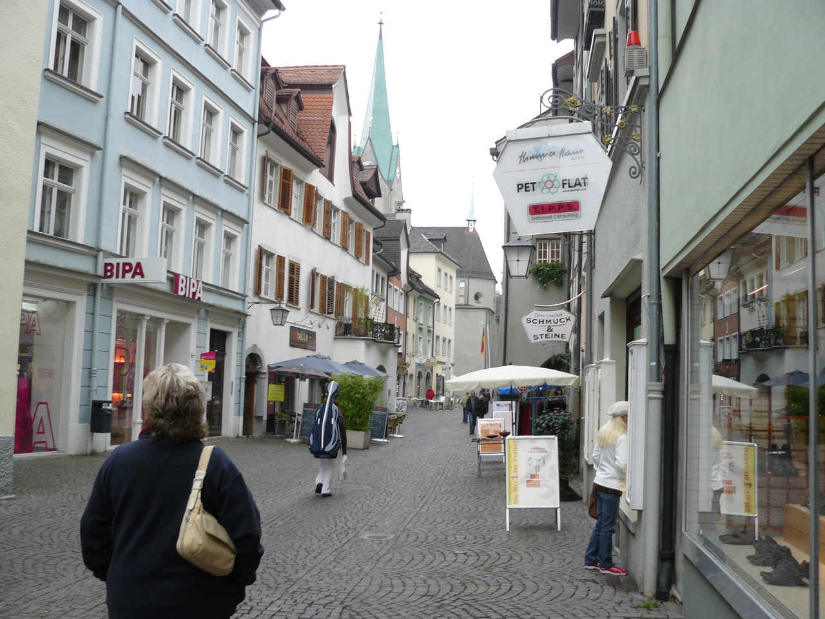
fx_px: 858
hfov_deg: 51.4
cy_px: 310
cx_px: 412
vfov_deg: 39.7
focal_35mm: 36
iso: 100
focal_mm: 6
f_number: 2.8
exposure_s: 1/125
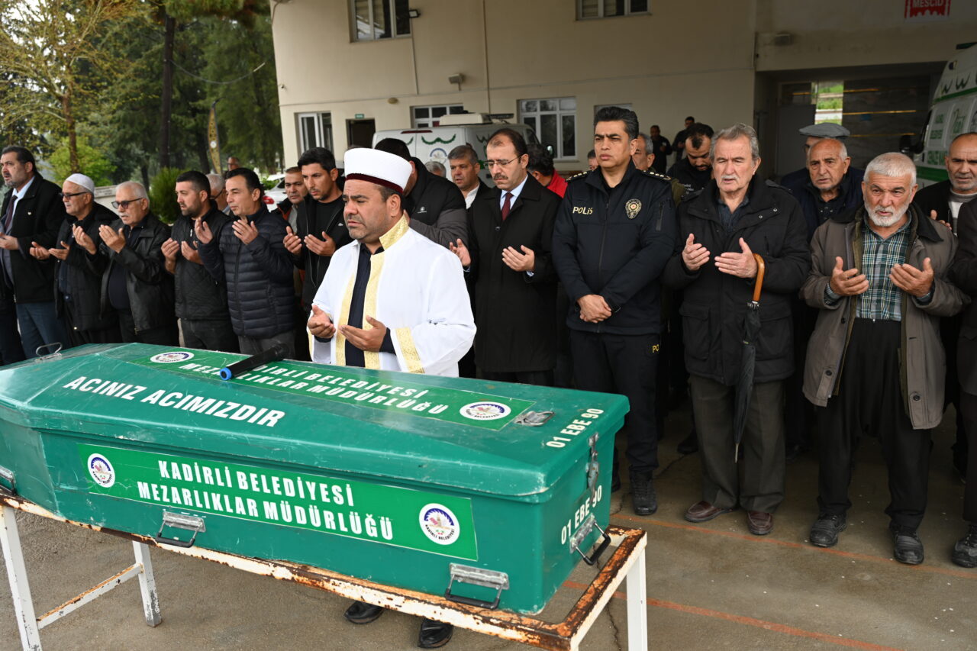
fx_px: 828
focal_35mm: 30
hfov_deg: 61.1
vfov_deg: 42.9
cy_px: 326
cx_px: 488
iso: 100
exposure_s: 1/60
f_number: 4.5
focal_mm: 30.5
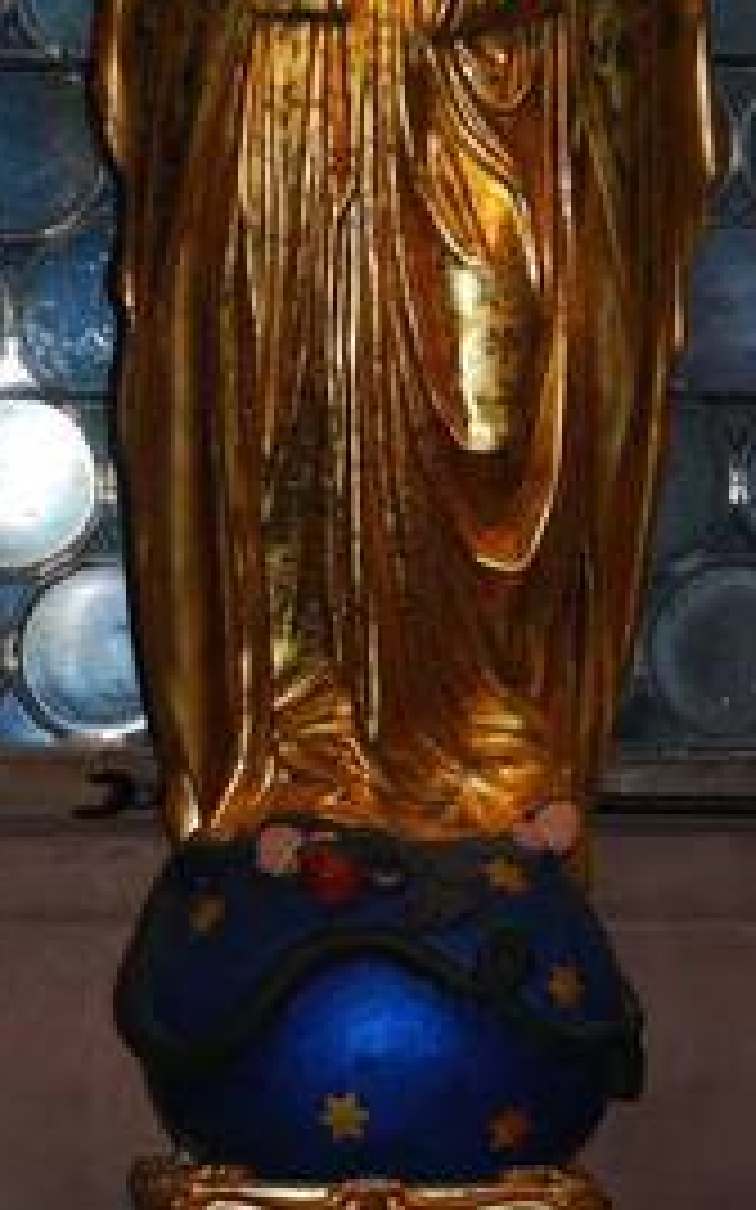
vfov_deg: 2.6
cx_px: 450
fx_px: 26255
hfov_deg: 1.6
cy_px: 220
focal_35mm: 796
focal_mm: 200
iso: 400
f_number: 5.6
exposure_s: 1/60
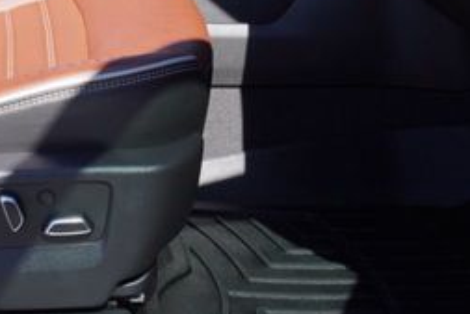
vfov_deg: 13.4
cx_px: 48
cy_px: -137
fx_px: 1267
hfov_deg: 20.6
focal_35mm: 97
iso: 100
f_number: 6.3
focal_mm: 16
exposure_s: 1/160
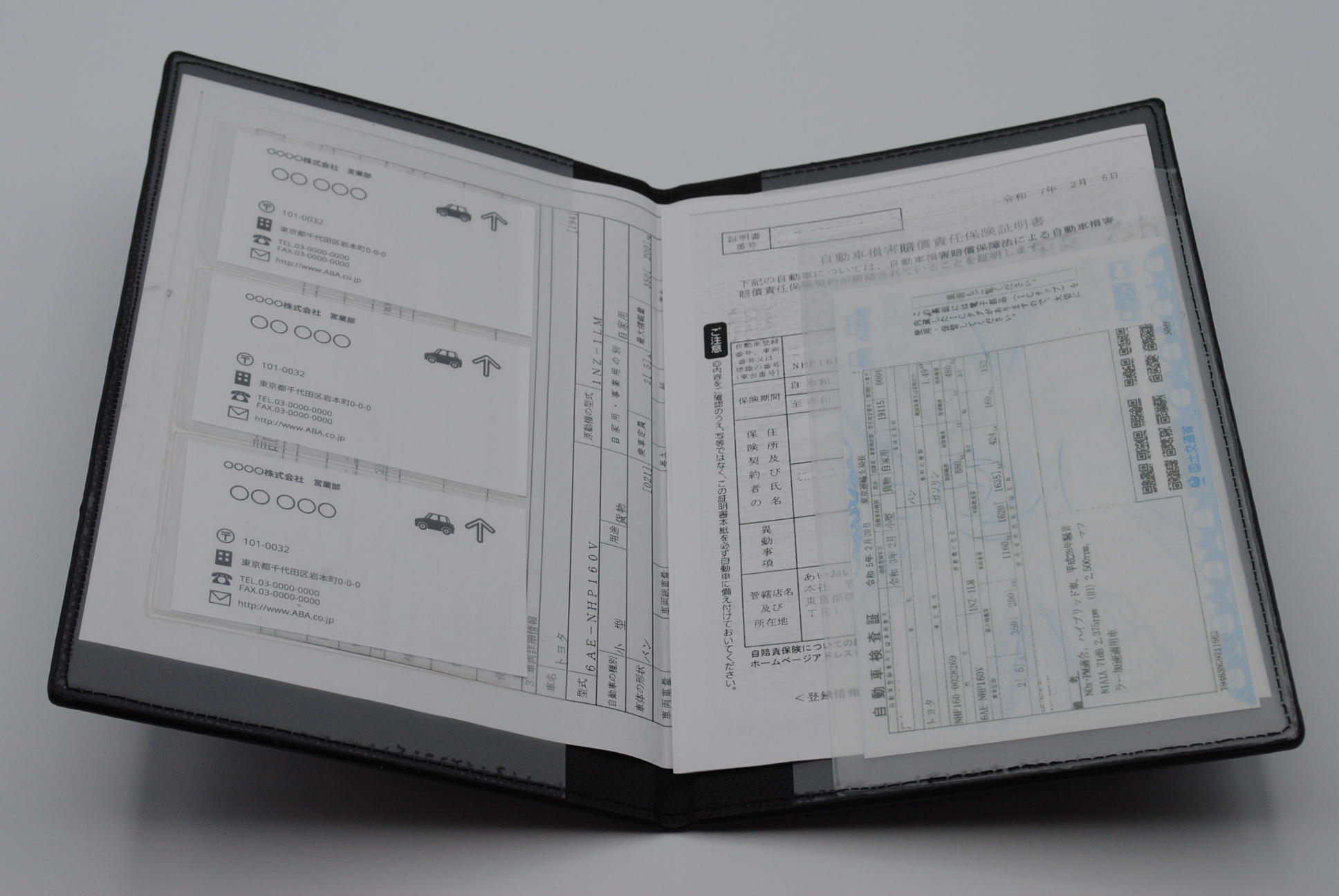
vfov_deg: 19.8
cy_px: 448
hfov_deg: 29.2
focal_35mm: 69
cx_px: 670
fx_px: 2569
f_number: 10
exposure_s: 1/400
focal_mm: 46
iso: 400
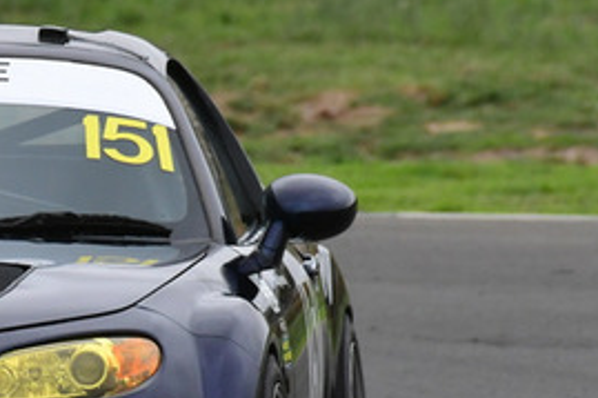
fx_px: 37085
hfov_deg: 0.9
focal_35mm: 2234
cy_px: 220
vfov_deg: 0.6
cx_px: -233
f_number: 10
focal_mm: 500
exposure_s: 1/640
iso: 1600
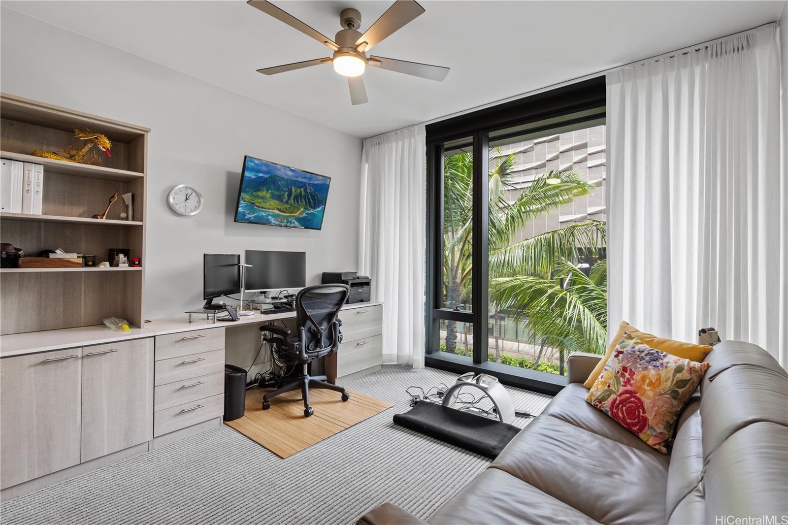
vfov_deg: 73.7
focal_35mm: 16
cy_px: 262
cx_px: 394
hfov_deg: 96.7
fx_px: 350
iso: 1250
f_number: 7.1
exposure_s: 1/25
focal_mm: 16
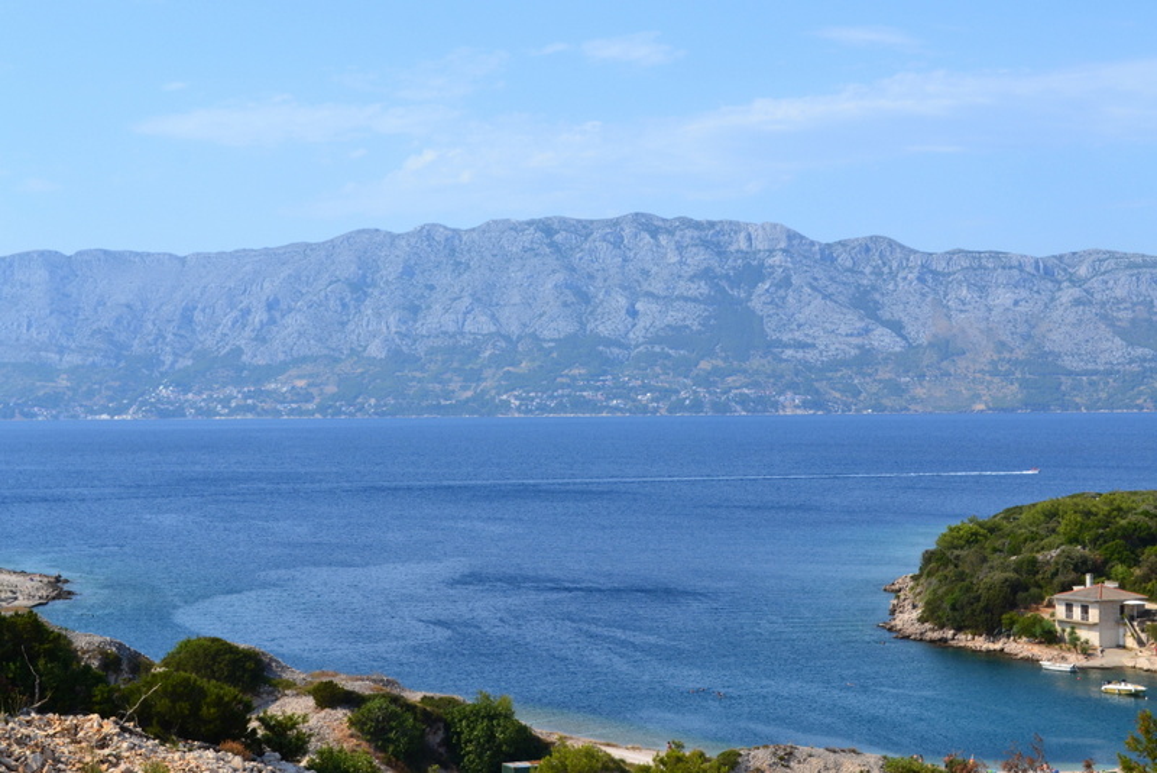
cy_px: 386
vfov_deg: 21.6
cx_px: 578
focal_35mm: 63
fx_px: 2025
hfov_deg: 31.9
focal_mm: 42
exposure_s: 1/400
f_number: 11
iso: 400
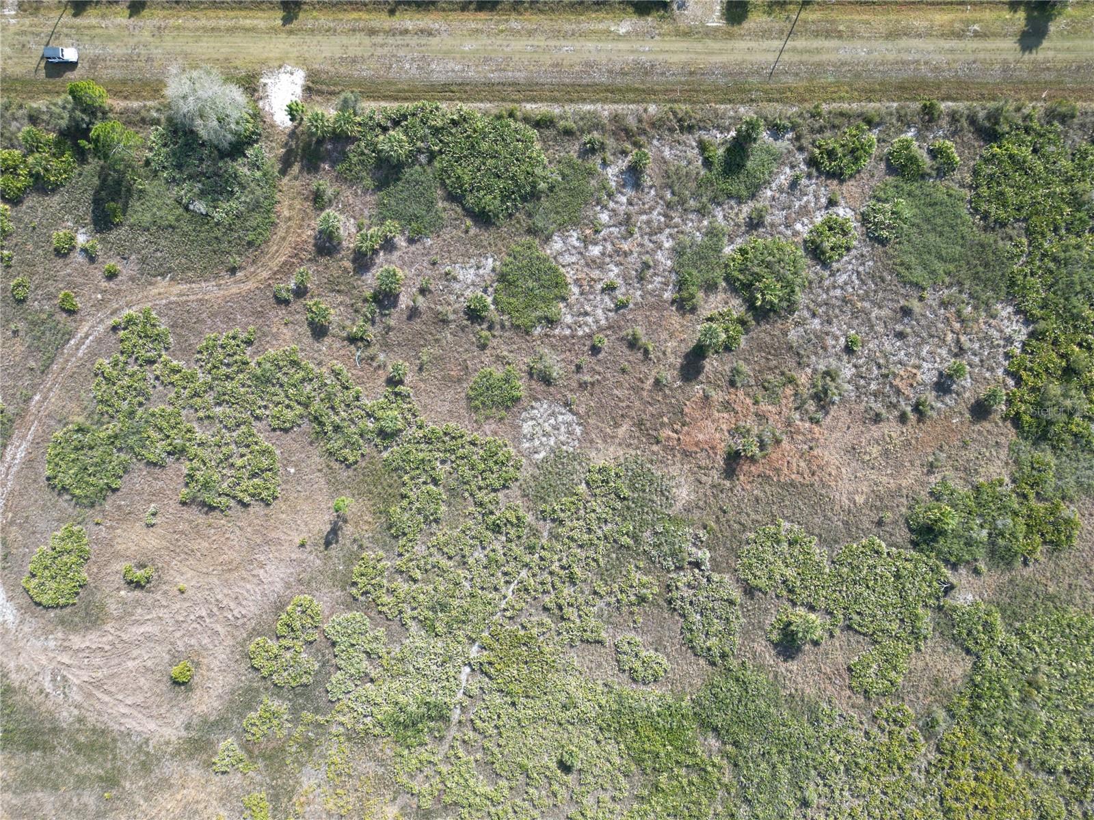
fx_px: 758
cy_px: 410
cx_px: 547
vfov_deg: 56.8
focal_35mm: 24
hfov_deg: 71.6
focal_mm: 6.72
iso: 100
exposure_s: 1/800
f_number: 1.7
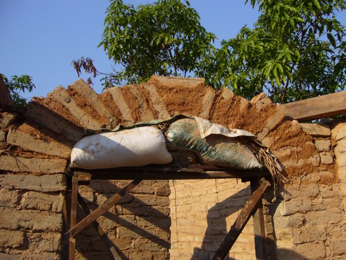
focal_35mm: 35
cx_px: 173
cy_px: 130
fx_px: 350
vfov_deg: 40.7
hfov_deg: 52.6
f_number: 5.6
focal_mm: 5.8
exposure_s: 1/400
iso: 100
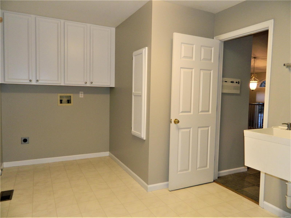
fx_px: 210
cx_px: 146
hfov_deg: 69.4
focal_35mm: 25
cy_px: 109
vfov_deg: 54.9
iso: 200
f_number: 3.1
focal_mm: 4.5
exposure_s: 1/30
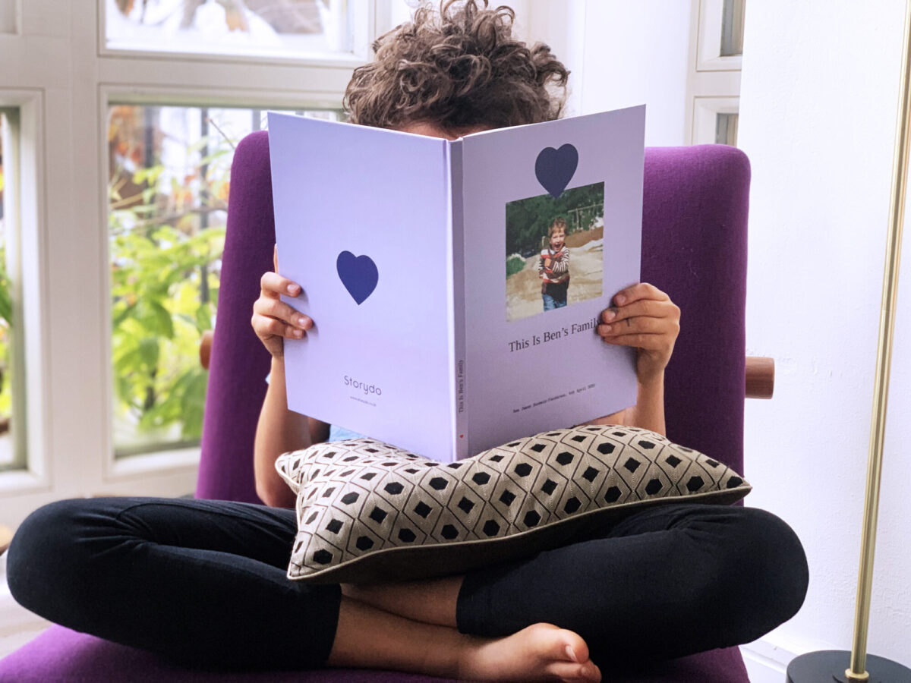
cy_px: 342
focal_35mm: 52
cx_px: 456
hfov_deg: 36.8
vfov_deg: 28.0
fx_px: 1369
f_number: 2.4
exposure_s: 1/64
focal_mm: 6
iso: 125
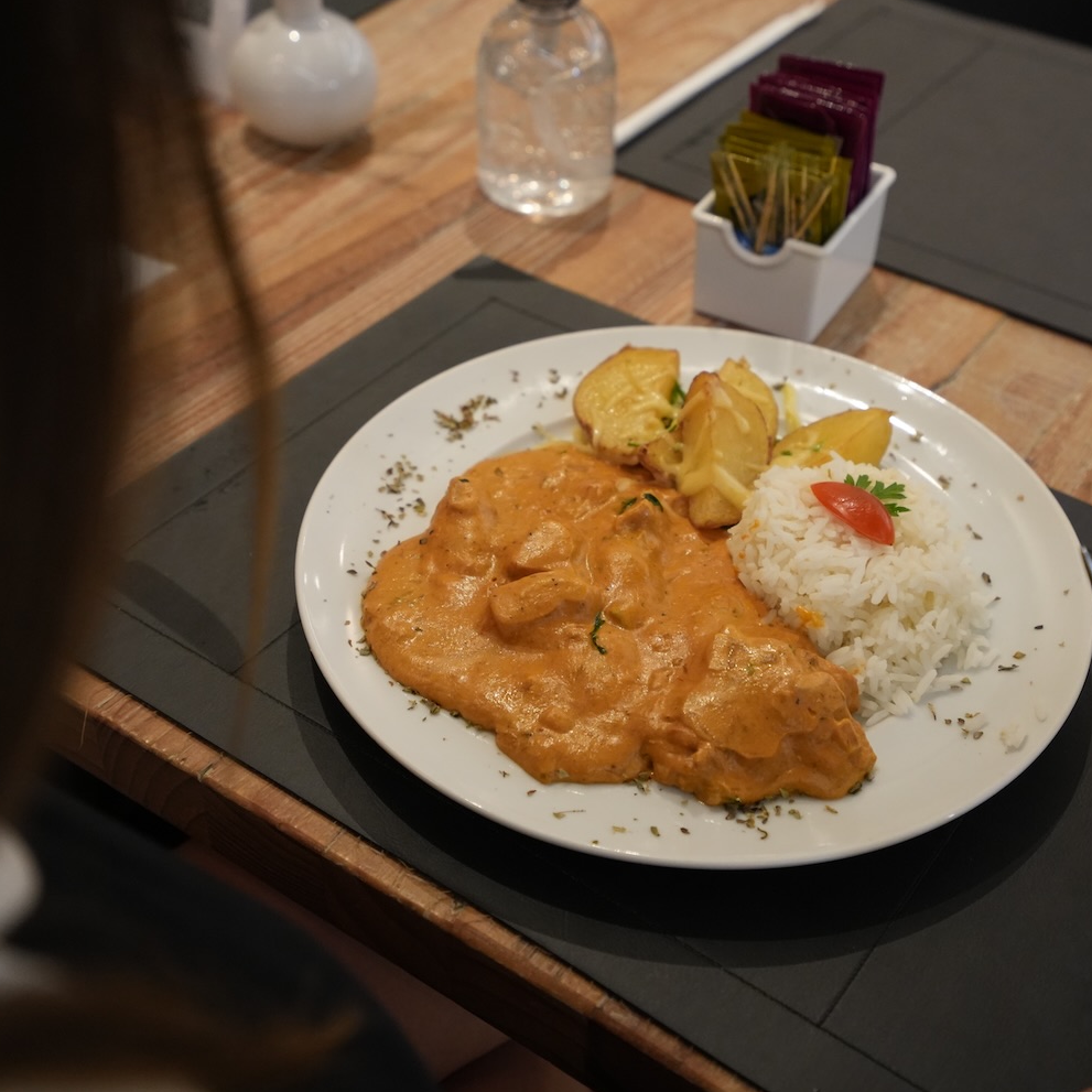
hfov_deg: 37.5
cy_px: 545
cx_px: 612
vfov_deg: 37.6
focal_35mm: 45
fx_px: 1606
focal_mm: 35
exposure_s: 1/60
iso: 3200
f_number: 4
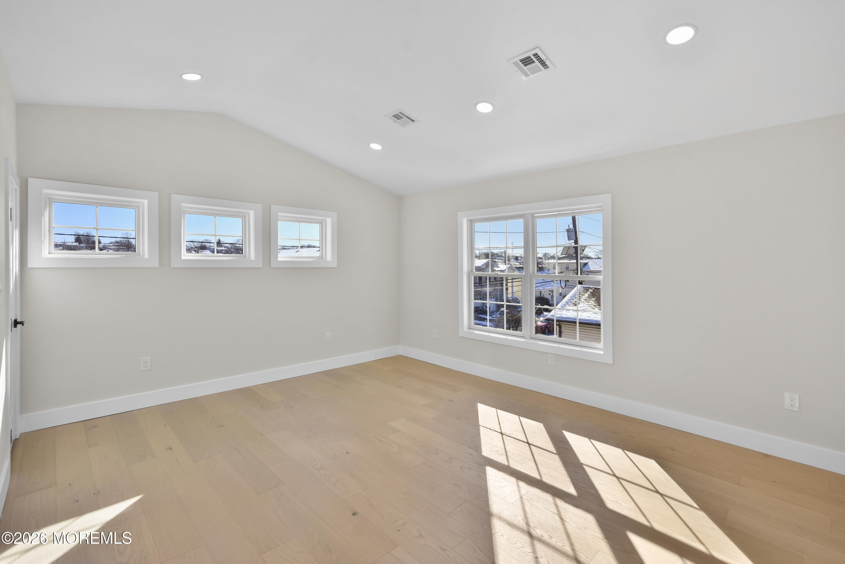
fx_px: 352
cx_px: 422
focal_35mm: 15
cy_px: 282
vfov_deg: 77.3
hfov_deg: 100.4
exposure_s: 1/60
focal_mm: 10
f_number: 8
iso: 250
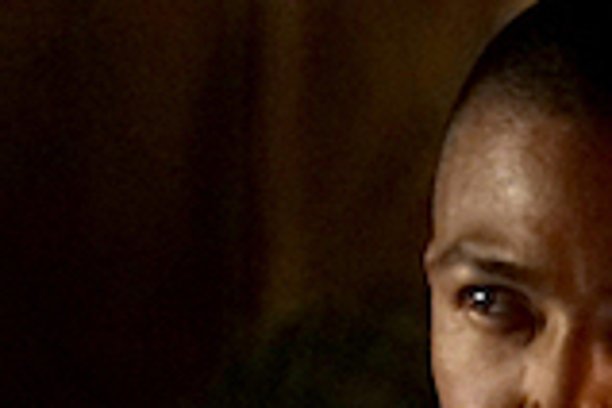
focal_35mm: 670
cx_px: 1116
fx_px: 11389
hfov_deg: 3.1
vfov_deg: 2.0
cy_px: 887
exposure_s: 1/60
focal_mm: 152
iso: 10000
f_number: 6.3
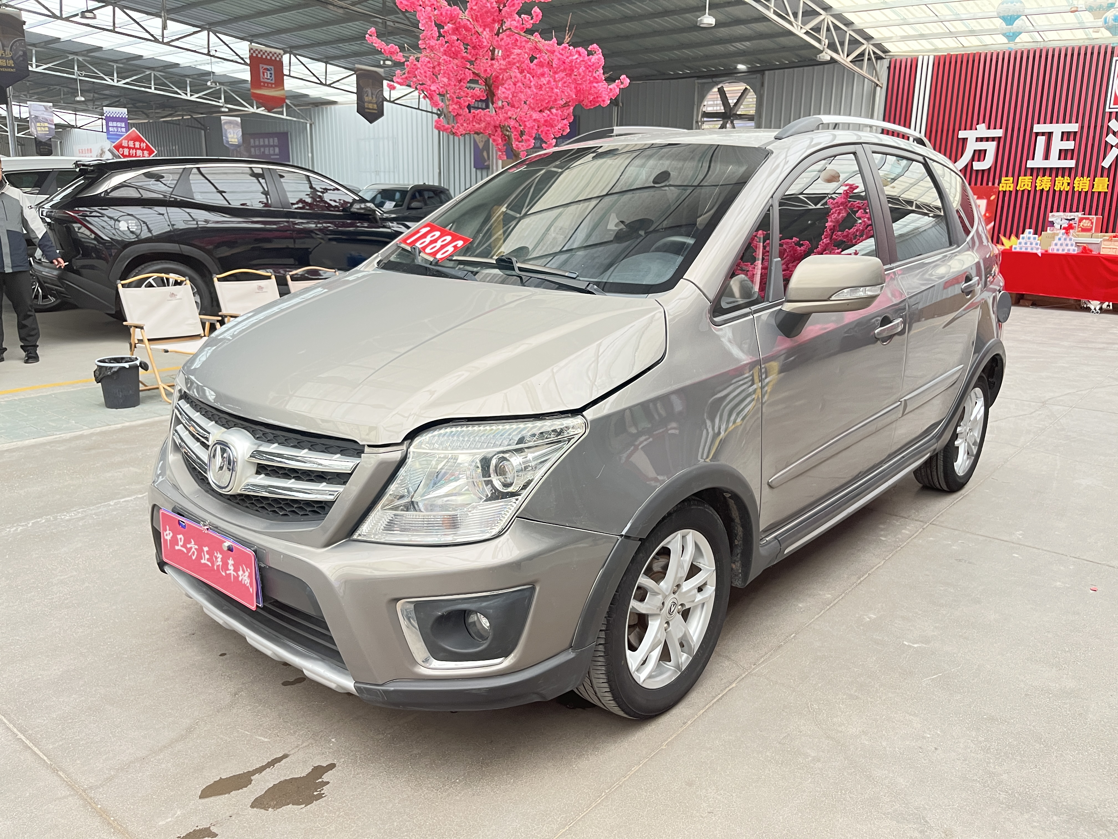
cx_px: 559
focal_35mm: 26
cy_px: 420
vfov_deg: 53.1
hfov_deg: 67.3
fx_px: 840
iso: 200
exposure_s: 1/60
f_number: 1.6
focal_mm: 5.1
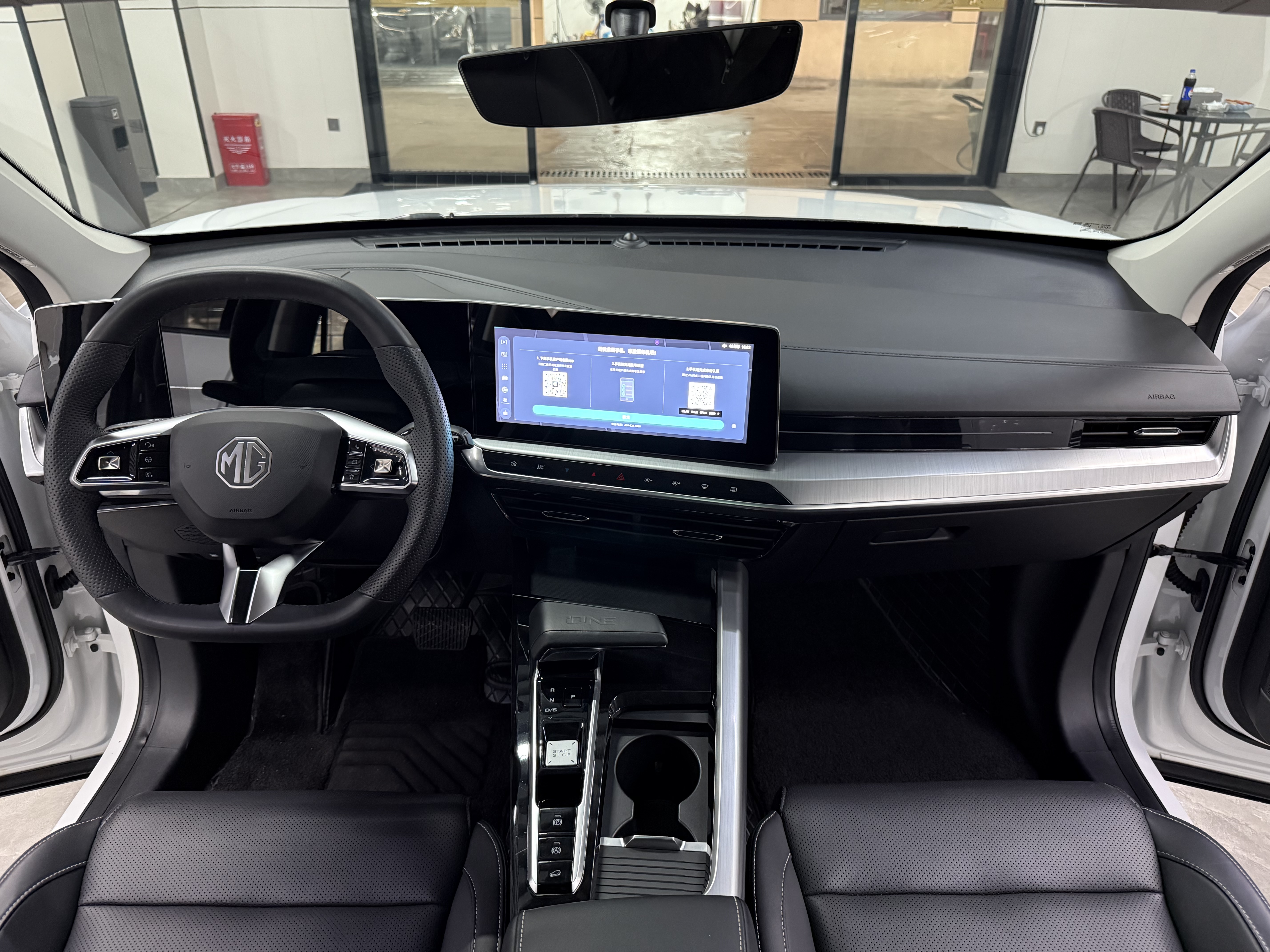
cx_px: 635
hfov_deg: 71.6
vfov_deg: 56.8
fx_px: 881
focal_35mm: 24
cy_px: 476
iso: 640
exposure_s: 1/33
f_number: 1.78
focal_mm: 6.76
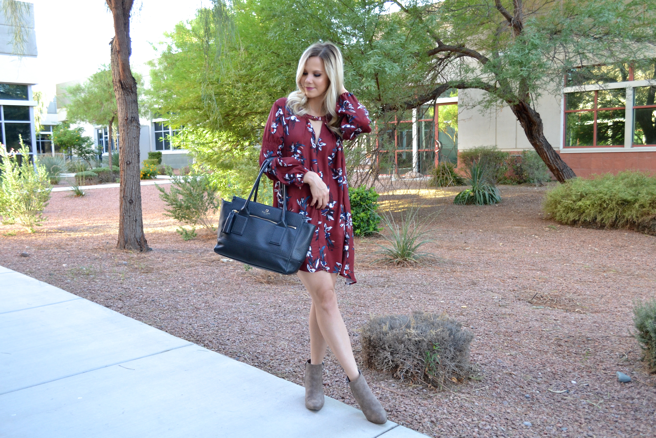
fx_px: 601
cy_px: 219
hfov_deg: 57.2
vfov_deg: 40.0
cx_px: 328
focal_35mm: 33
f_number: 5
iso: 800
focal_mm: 22
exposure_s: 1/125
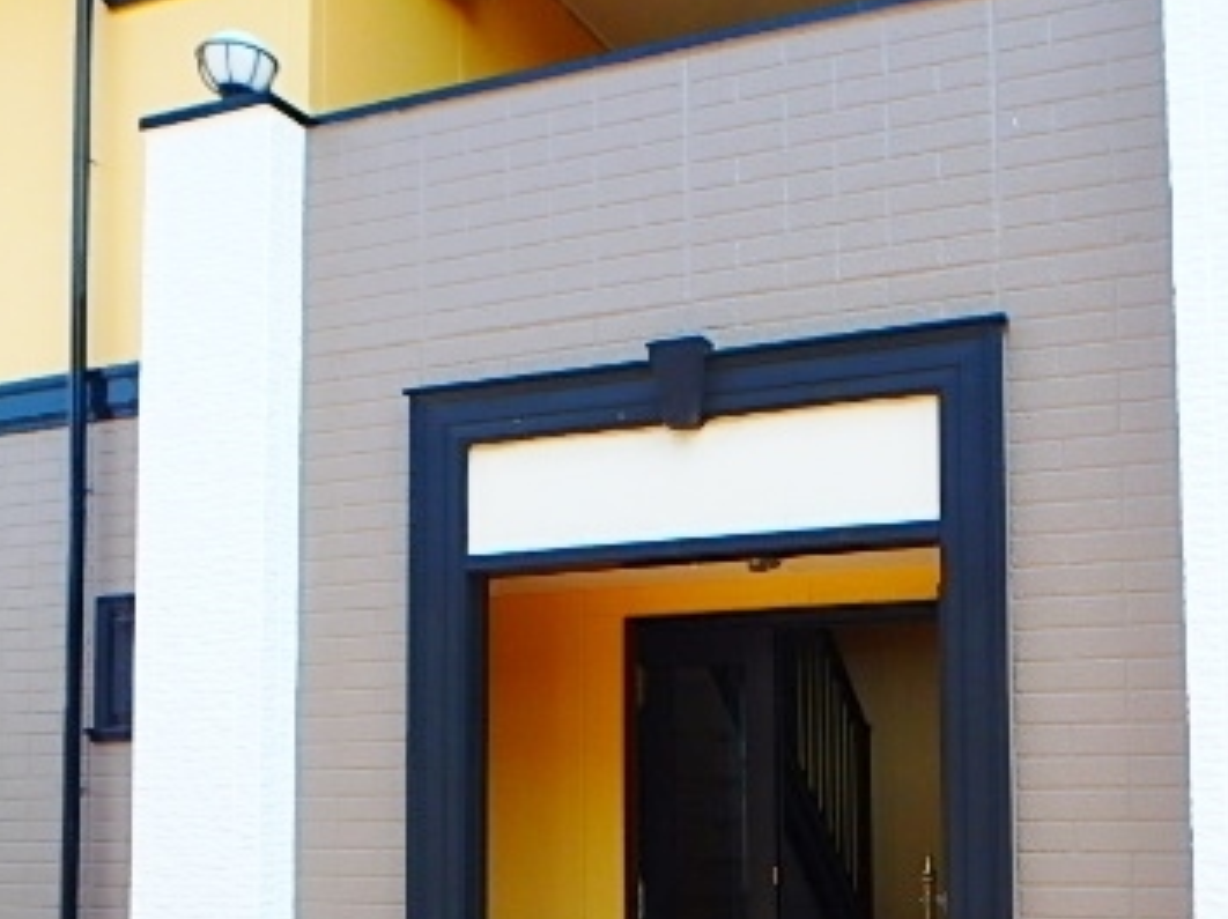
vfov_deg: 36.8
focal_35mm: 38
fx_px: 1347
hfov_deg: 48.2
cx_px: 815
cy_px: 687
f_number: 3.5
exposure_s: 1/200
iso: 125
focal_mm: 3.7
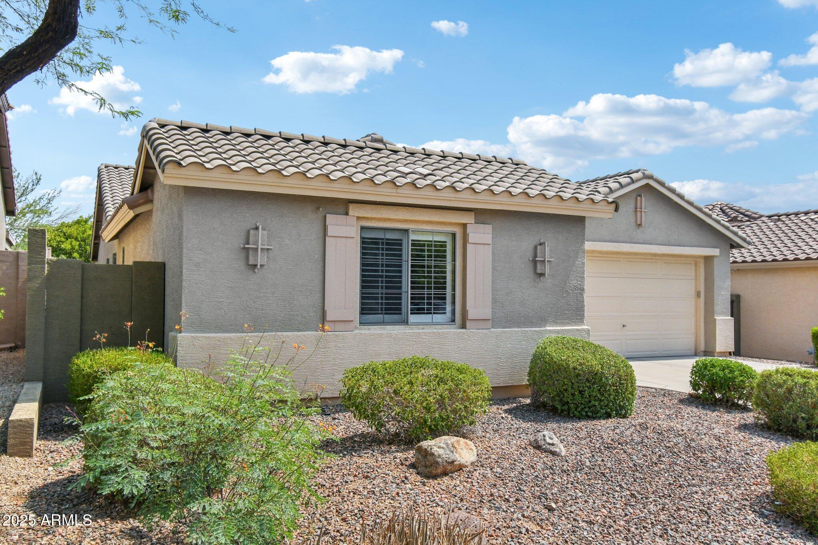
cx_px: 409
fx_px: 682
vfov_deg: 43.6
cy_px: 272
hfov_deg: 61.9
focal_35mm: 30
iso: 400
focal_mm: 20
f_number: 8
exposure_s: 1/2000
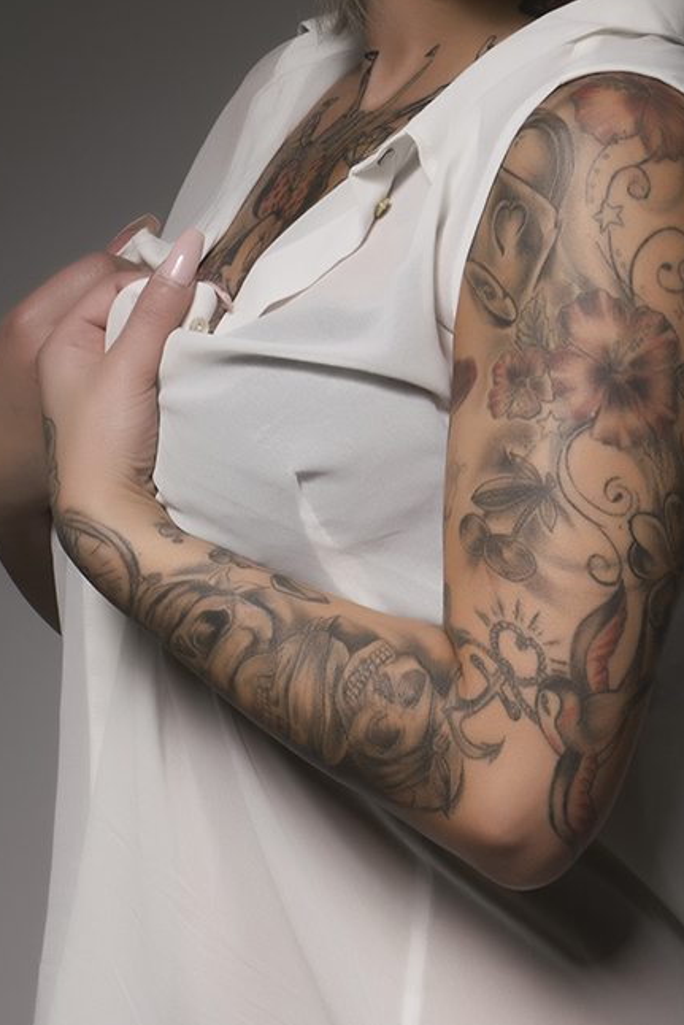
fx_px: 5817
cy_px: 566
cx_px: 469
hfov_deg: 6.7
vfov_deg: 10.1
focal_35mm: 204
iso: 100
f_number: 14
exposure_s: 1/100
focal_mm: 55
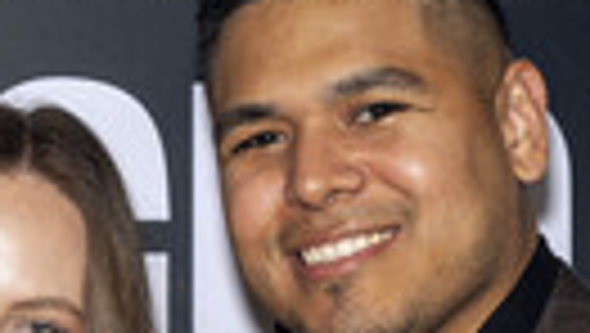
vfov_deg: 6.8
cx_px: 196
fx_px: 2772
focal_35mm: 177
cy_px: 392
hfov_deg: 12.1
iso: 800
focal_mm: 49
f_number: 5.6
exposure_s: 1/200
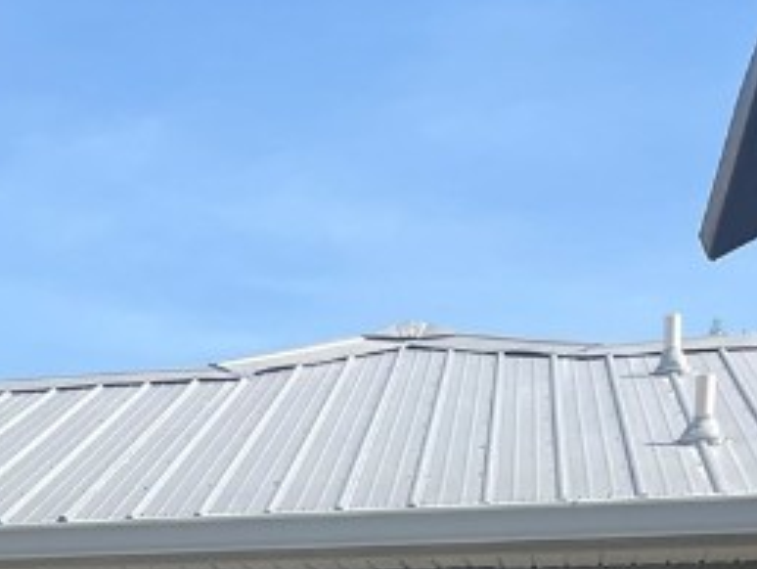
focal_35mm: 103
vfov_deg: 13.4
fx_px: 2255
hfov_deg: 16.9
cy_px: 906
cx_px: -437
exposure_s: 1/2137
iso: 50
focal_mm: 5.1
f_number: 1.6
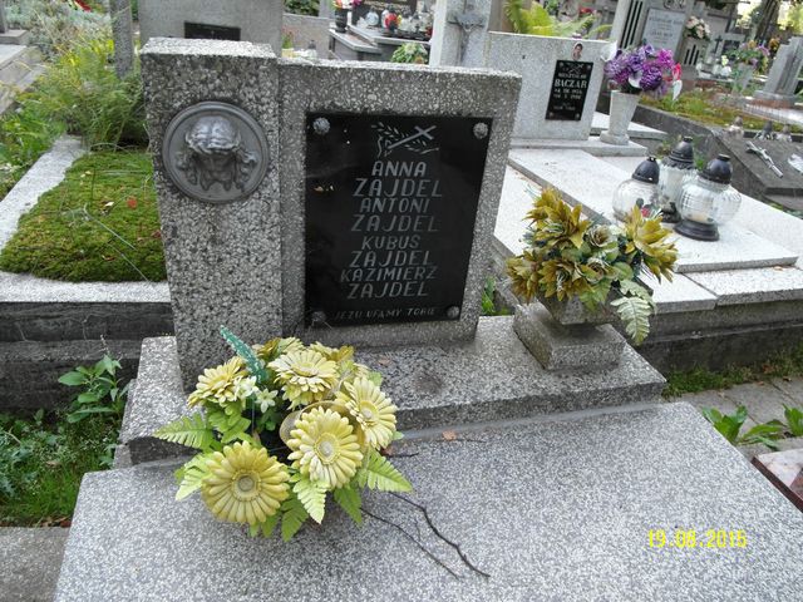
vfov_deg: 56.8
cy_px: 301
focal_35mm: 24
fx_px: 557
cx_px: 402
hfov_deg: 71.6
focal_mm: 5.2
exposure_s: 1/45
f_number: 2.8
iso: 100
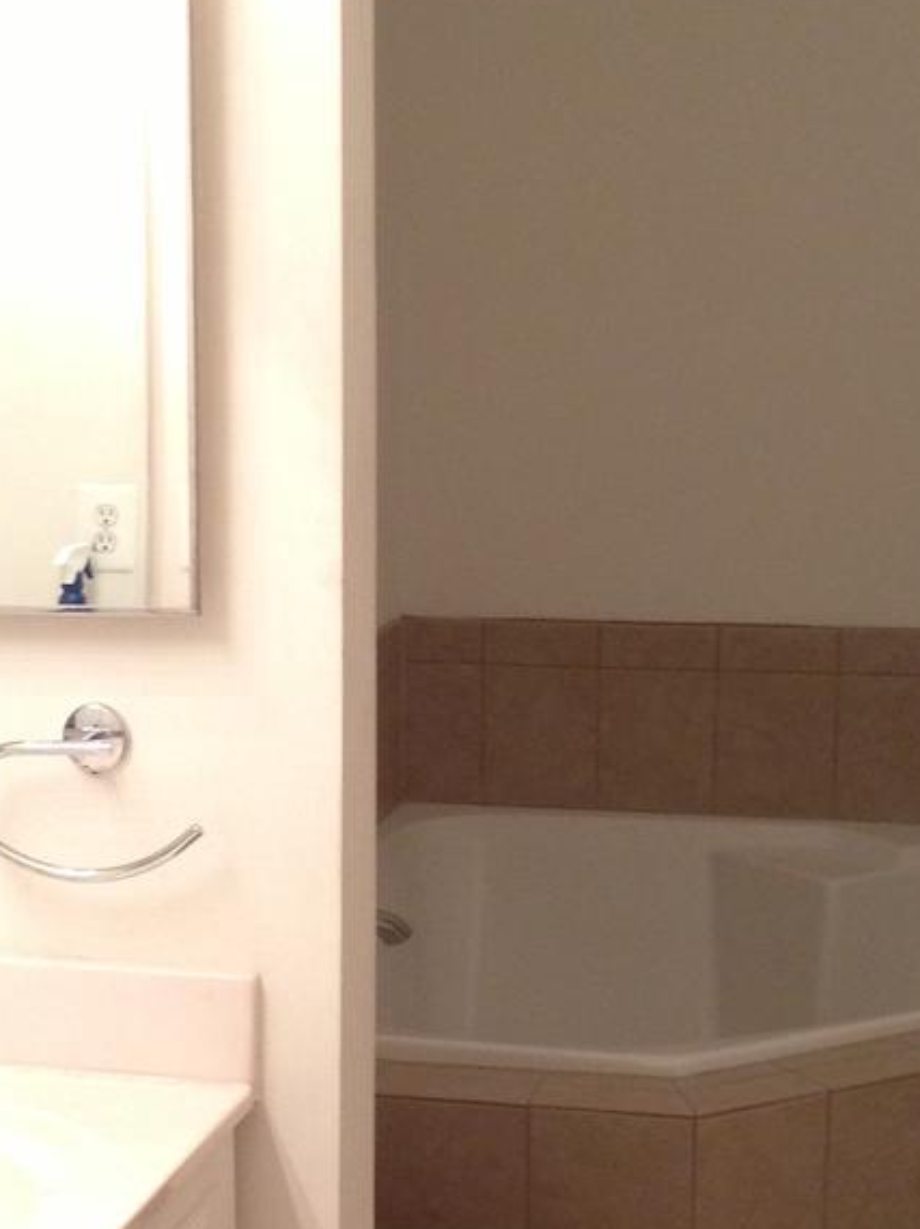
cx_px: 254
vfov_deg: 21.8
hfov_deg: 16.5
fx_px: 3156
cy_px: 903
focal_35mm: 89
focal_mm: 4.13
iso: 125
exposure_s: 1/20
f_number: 2.4
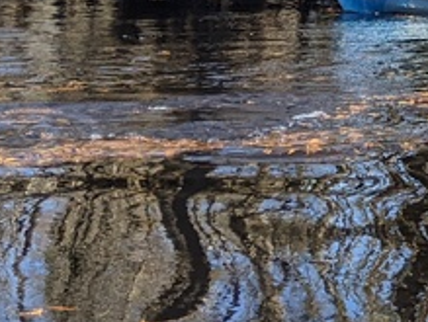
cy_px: -68
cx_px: 827
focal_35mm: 126
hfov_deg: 13.6
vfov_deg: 11.6
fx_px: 1560
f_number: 1.8
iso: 49
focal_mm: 4.44
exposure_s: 1/1067
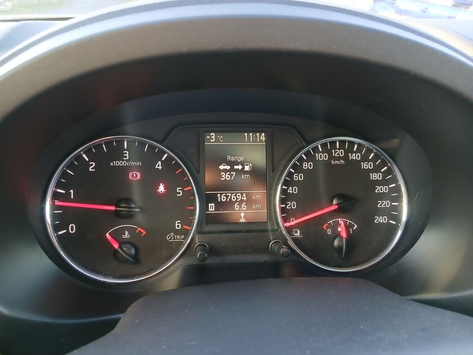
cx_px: 236
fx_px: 355
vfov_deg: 53.1
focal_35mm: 26
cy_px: 178
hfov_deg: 67.3
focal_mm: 3.98
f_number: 1.8
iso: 250
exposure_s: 1/50
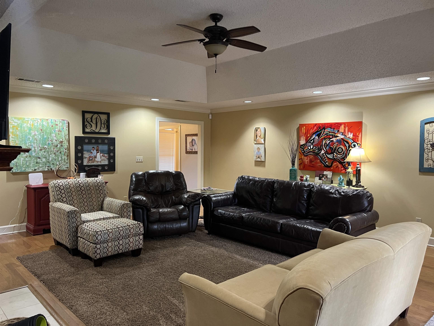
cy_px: 163
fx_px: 326
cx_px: 217
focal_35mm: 26
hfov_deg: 67.3
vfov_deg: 53.1
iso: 320
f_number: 1.5
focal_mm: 5.7
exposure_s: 1/60
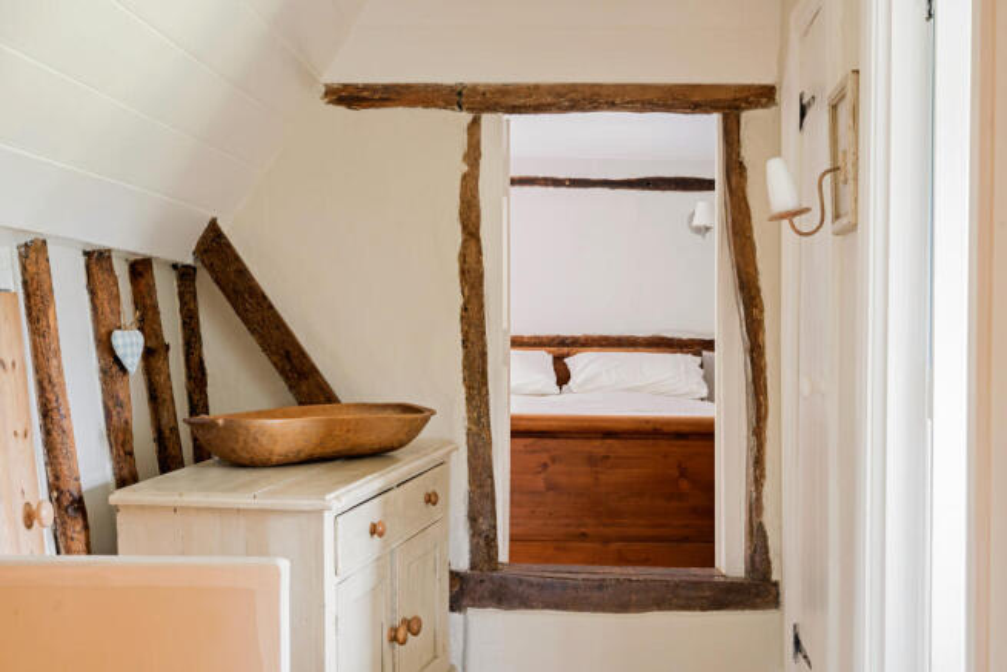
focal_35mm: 50
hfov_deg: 39.6
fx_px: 1399
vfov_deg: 27.0
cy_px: 336
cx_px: 504
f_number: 13
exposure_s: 3.2
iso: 100
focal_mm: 50
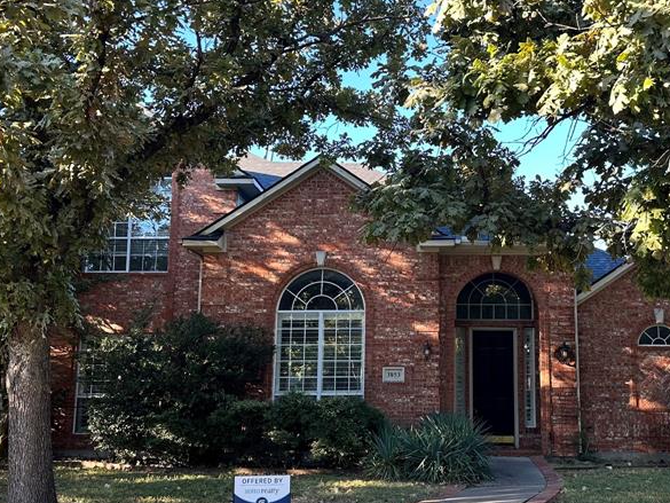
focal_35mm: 42
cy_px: 273
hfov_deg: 44.3
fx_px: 813
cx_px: 428
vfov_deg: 34.3
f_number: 1.78
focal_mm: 6.86
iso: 64
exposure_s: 1/200
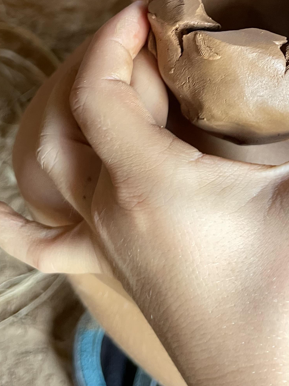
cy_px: 46
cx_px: 199
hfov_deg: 27.3
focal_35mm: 53
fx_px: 590
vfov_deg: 34.4
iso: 250
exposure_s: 1/60
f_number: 1.6
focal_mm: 4.2
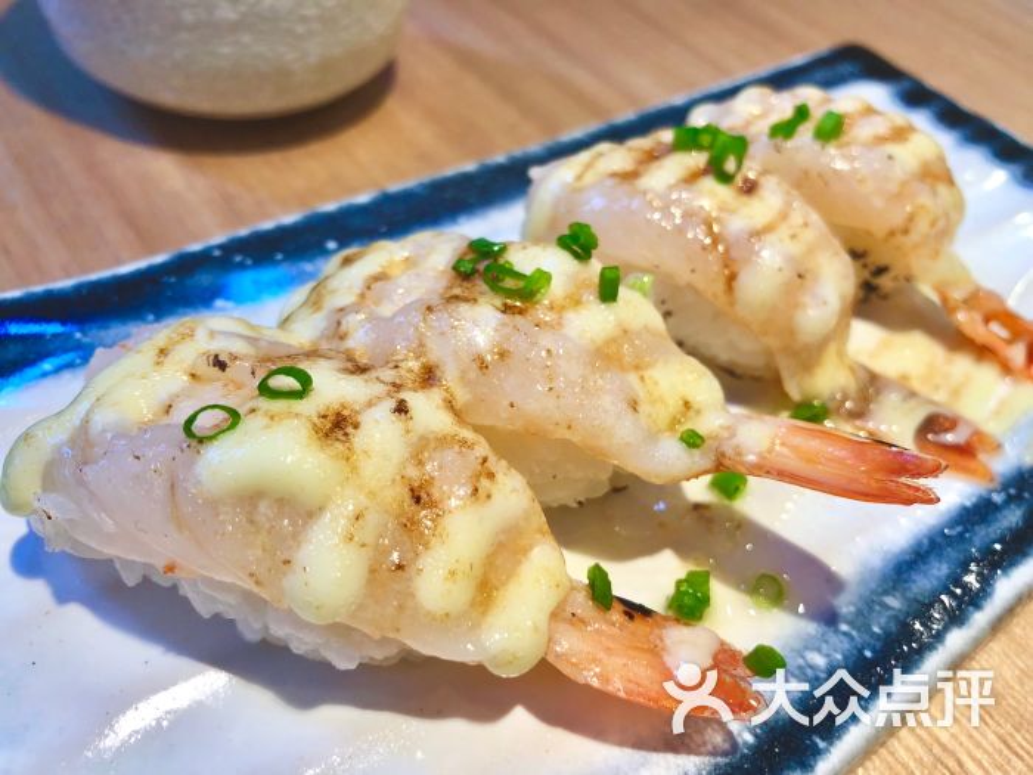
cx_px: 516
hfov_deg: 61.7
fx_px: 865
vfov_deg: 48.2
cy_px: 388
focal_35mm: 29
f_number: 1.8
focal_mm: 3.99
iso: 50
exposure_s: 1/100
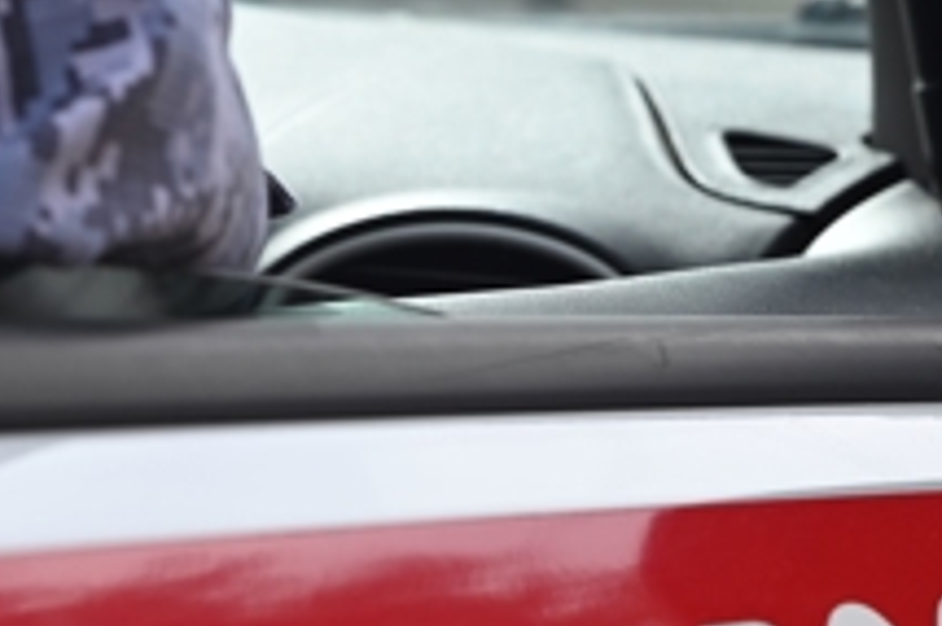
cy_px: 622
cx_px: 471
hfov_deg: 7.0
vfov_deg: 4.6
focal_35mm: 296
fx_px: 7739
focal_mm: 85
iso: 100
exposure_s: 1/320
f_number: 6.3
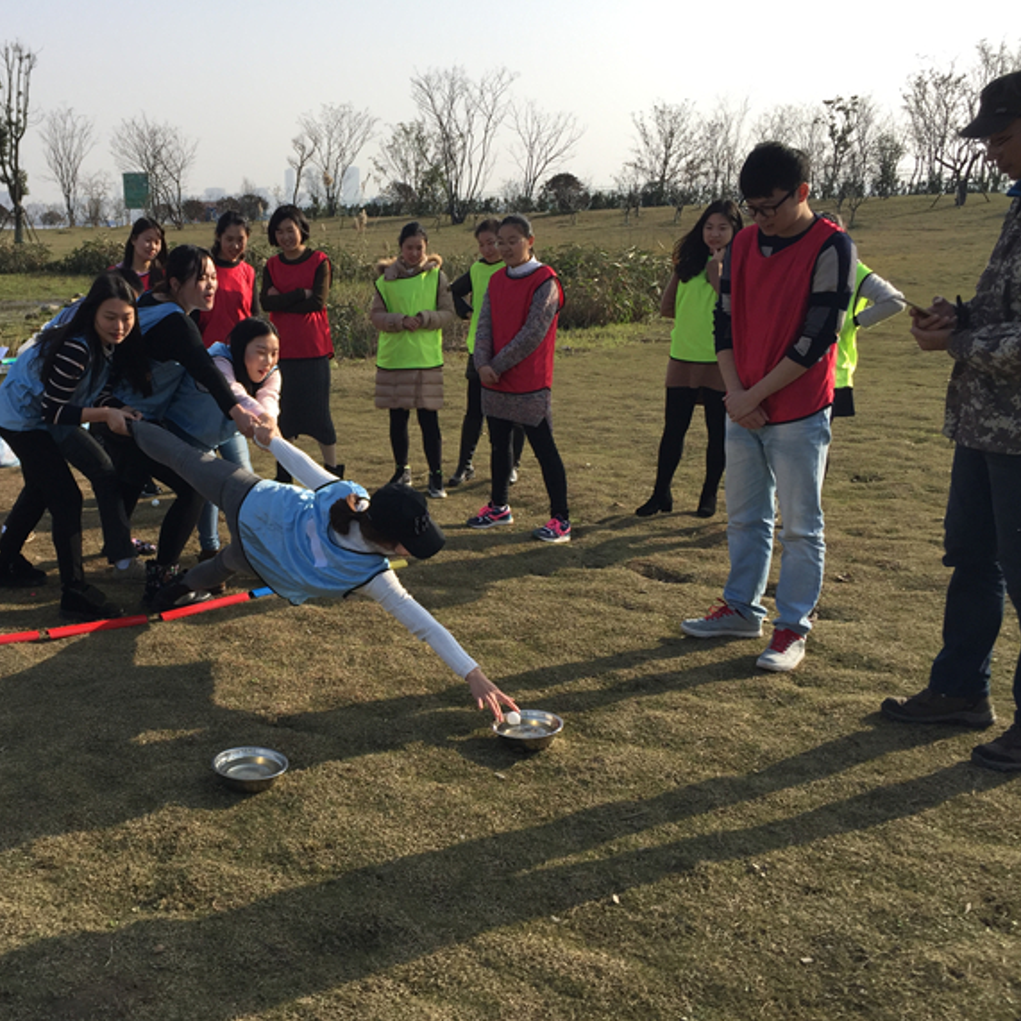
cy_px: 510
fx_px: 1168
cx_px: 325
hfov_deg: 46.3
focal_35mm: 35
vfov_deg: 47.2
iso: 32
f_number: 2.2
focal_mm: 4.15
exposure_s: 1/1276
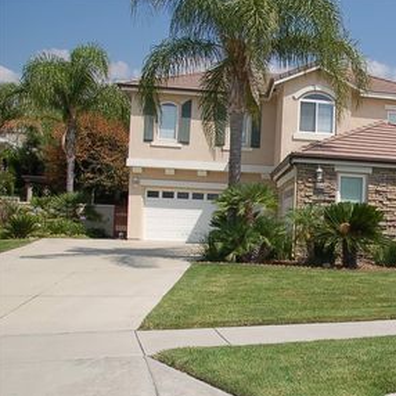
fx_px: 518
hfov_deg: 39.4
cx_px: 343
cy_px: 224
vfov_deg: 41.8
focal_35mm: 40
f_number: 10
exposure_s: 1/400
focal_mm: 18
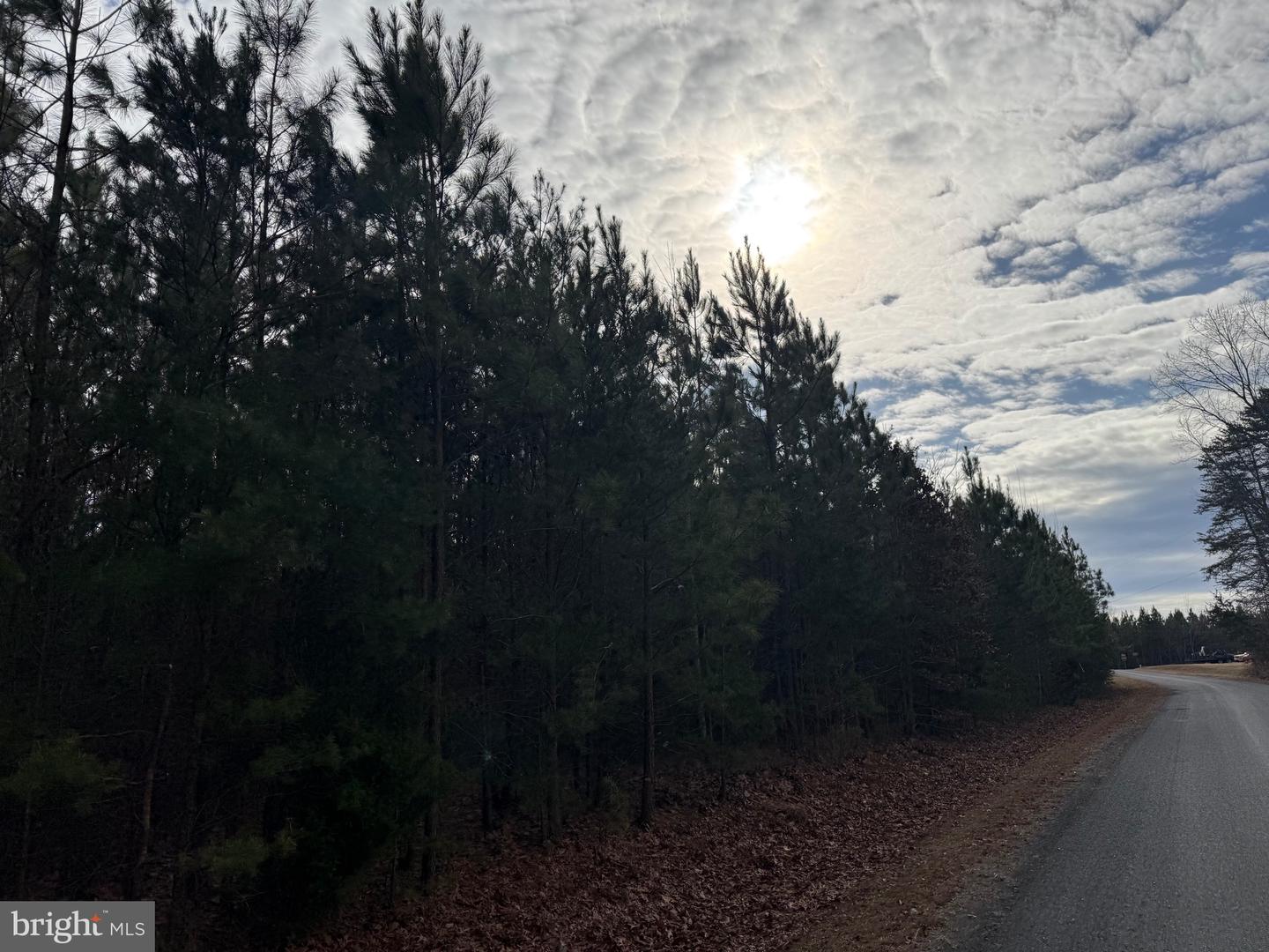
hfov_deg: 71.6
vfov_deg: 56.8
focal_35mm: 24
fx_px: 880
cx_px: 634
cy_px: 476
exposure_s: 1/14286
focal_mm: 6.76
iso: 80
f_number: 1.78
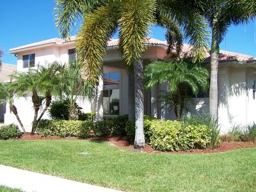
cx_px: 128
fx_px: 281
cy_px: 96
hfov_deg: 49.0
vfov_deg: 37.7
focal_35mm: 38
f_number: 4
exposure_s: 1/640
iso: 80
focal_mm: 6.3
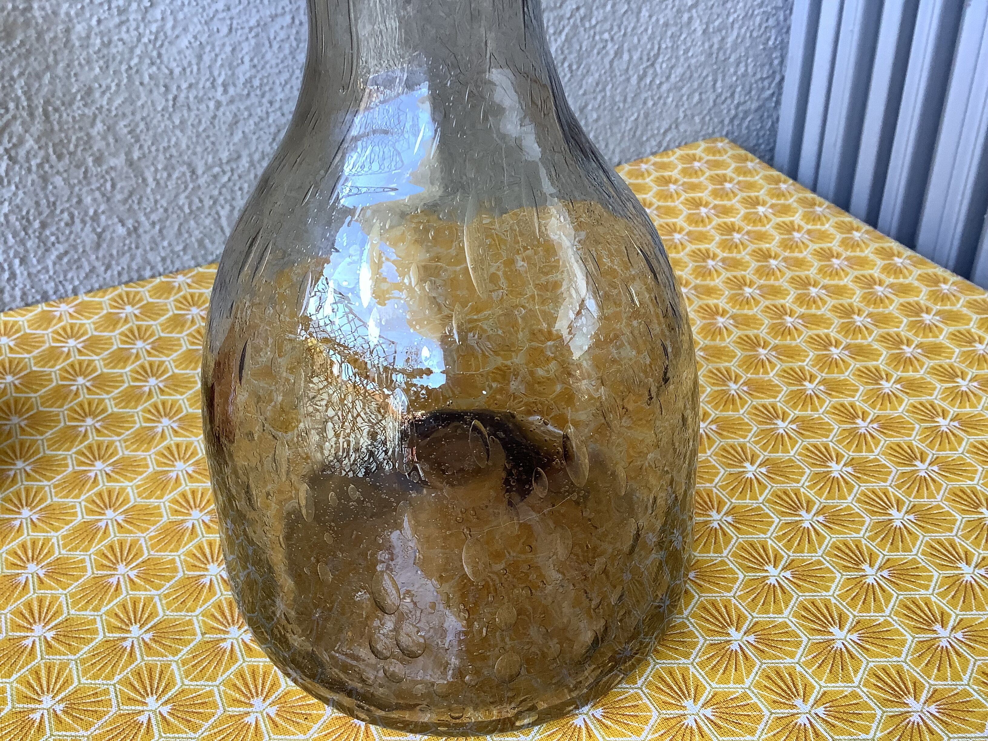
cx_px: 494
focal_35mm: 31
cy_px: 370
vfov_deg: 45.4
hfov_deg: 58.4
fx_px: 885
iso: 80
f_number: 2.4
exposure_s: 1/50
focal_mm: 3.3
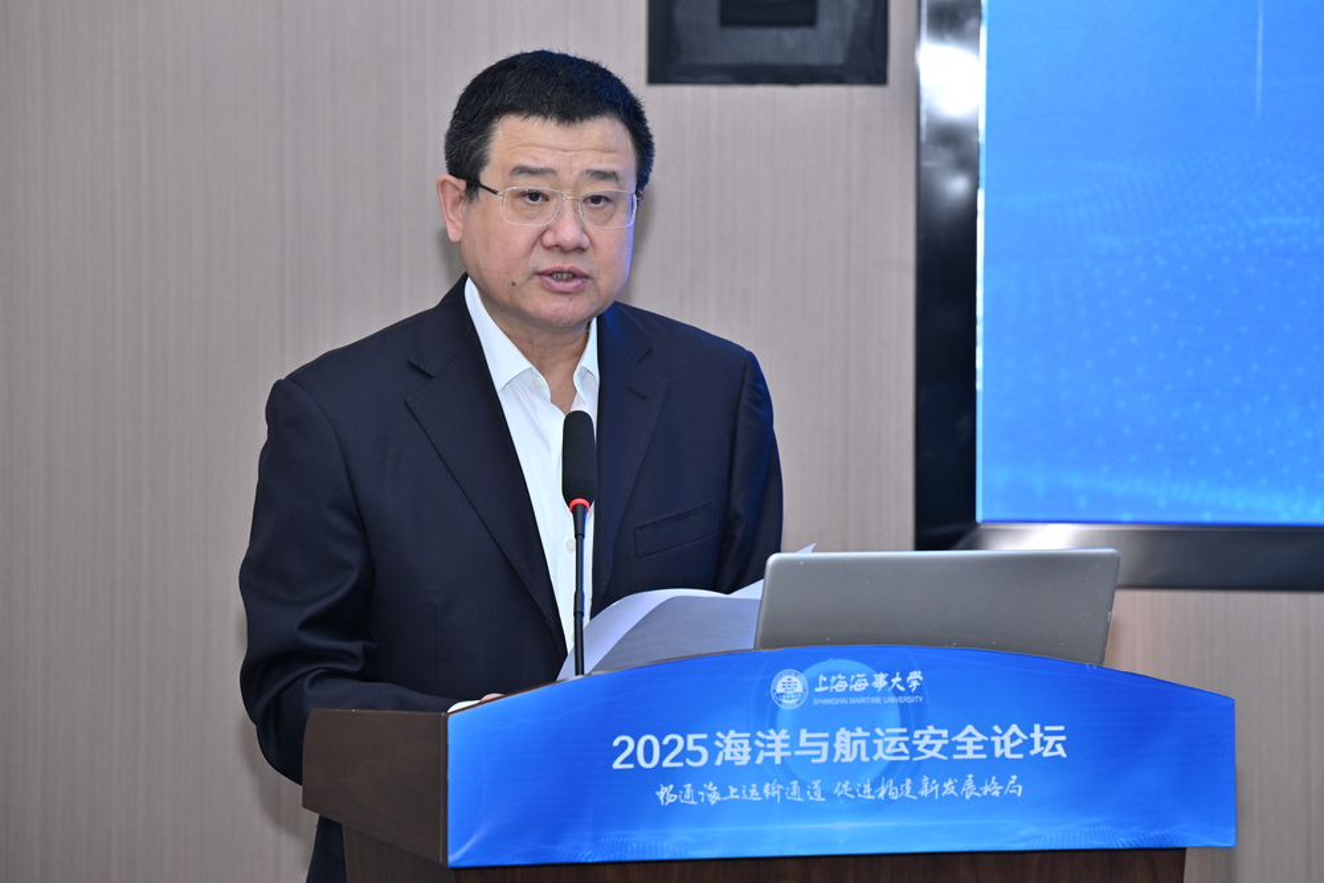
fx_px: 6069
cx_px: 662
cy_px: 442
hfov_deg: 12.5
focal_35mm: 165
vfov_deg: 8.3
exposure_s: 1/250
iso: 800
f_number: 6.3
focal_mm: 165
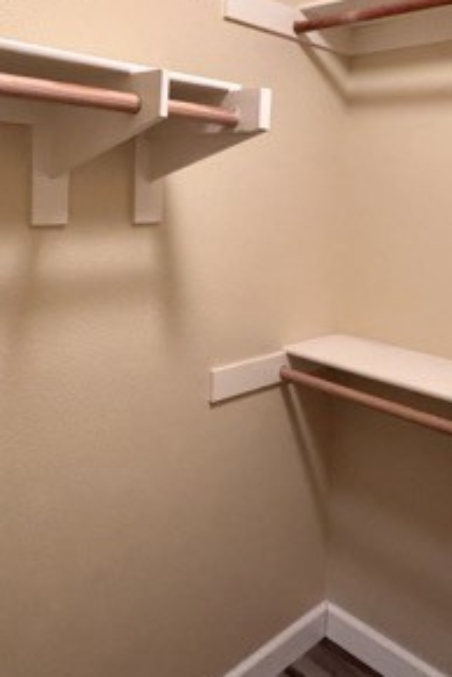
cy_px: 207
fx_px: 603
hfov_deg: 41.1
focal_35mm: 32
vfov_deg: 57.0
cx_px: 205
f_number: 2.2
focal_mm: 2.22
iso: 800
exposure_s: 1/60
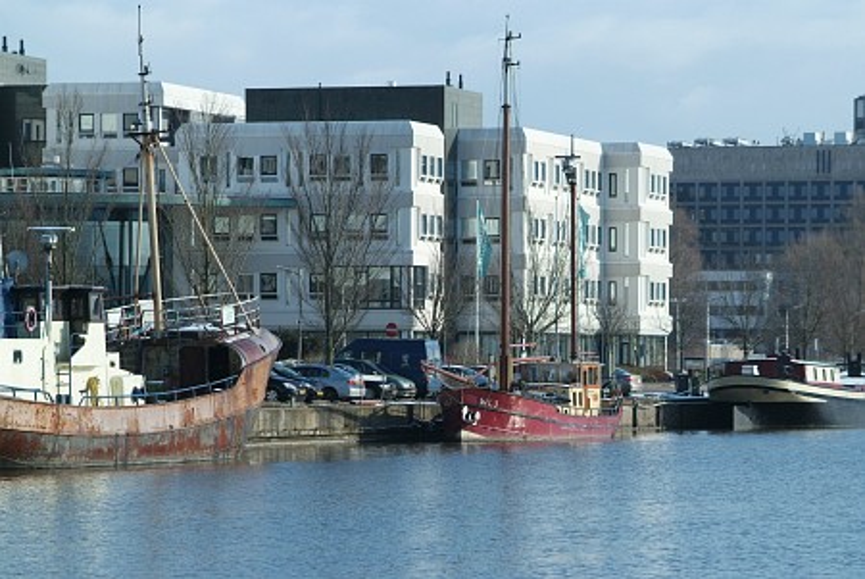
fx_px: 3680
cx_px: 432
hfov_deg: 13.4
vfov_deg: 9.0
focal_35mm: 153
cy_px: 290
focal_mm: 102
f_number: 6.7
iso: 400
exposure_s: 1/1000
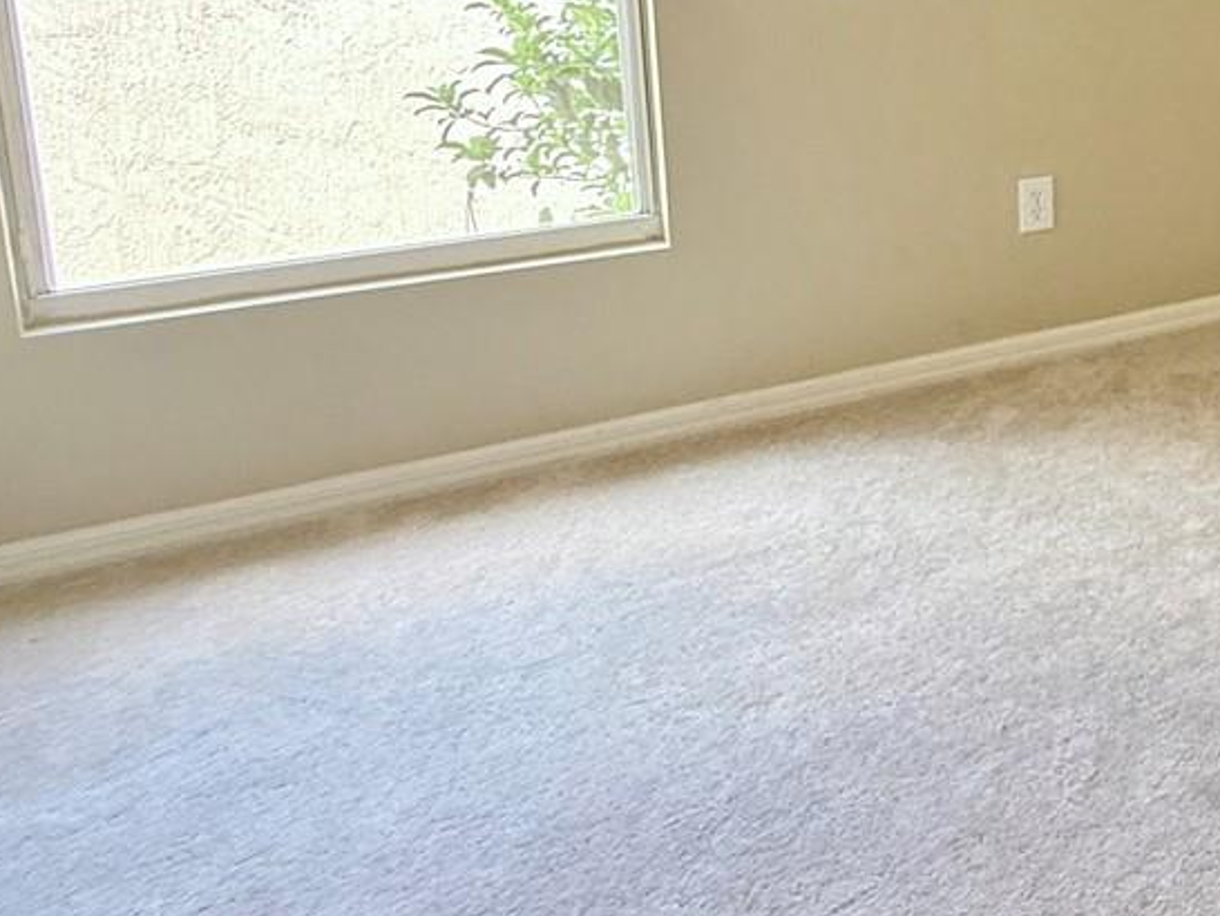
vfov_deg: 33.1
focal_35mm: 41
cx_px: 1432
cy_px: 67
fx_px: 1446
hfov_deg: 36.4
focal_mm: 2.22
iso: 200
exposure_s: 1/99
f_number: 2.2
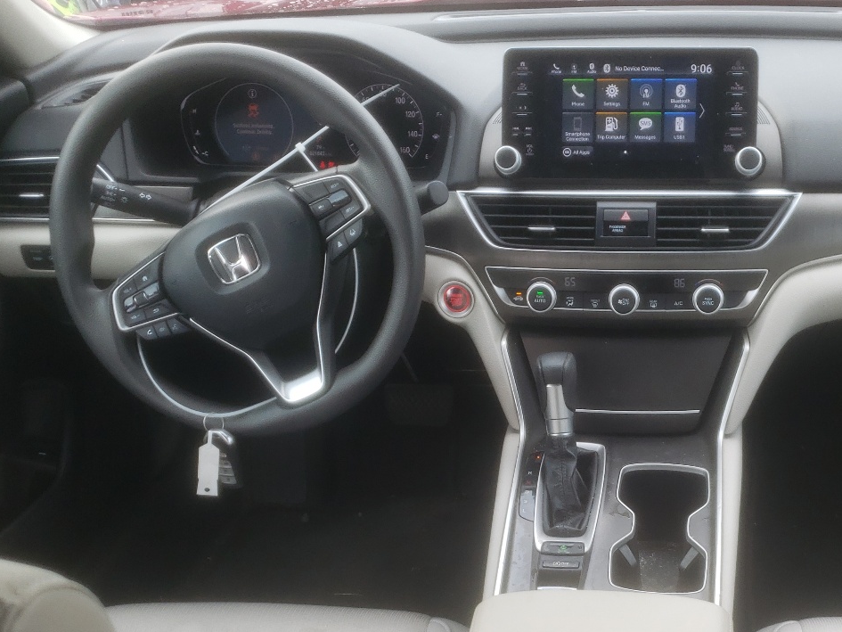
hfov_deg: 42.1
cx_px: 595
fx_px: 1070
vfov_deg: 32.1
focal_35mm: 44
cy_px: 492
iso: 50
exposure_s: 1/161
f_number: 1.5
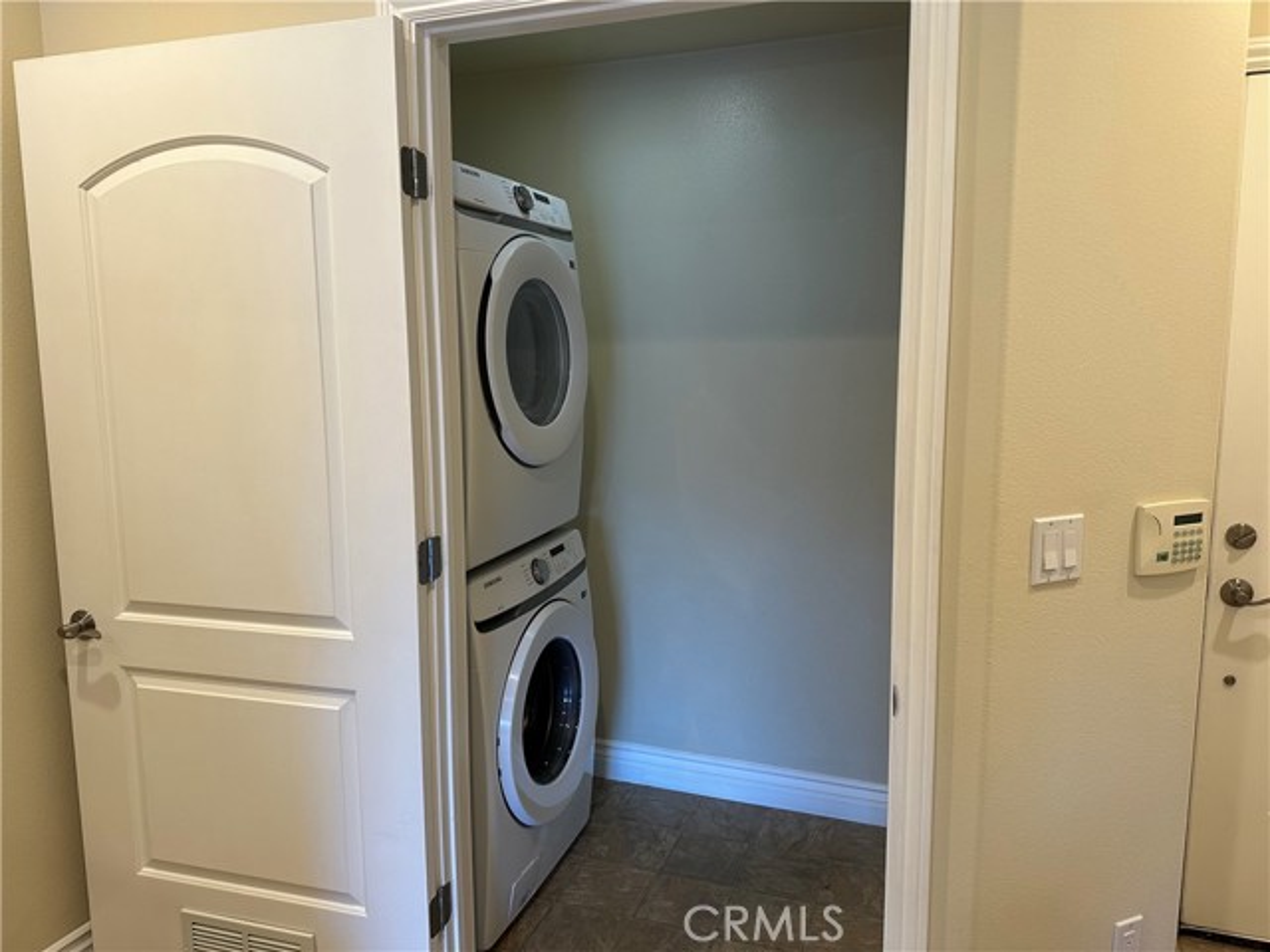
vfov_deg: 56.8
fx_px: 881
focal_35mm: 24
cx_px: 635
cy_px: 476
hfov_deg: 71.6
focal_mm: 6.86
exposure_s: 1/120
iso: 160
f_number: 1.78
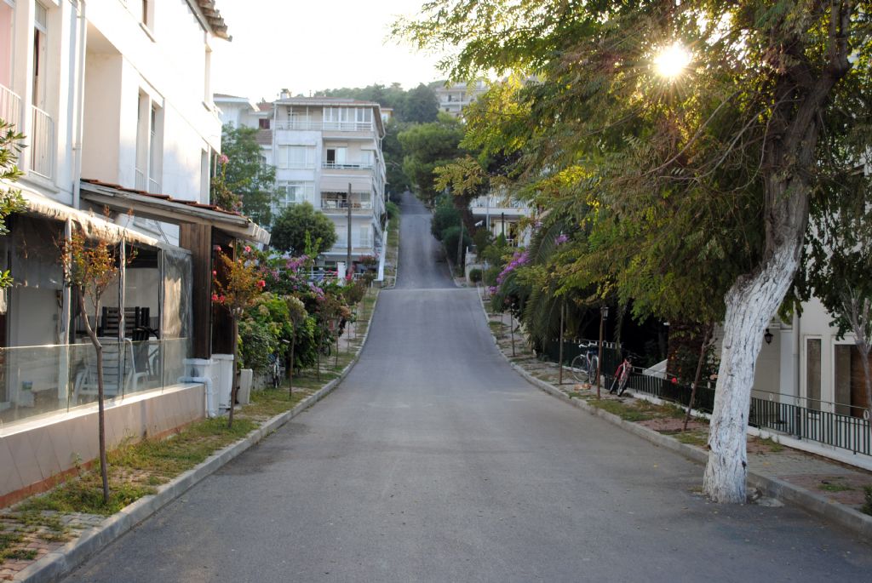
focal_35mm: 44
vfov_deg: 30.9
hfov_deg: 44.9
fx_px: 1055
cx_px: 436
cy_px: 292
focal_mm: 29
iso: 160
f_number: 5.6
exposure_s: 1/125
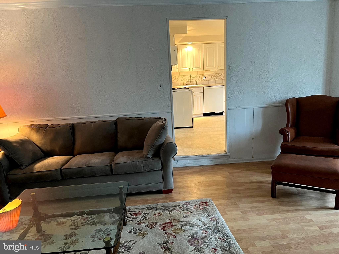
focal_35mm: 26
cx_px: 170
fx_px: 255
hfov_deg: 67.3
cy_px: 127
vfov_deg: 53.1
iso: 320
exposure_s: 1/60
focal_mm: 5.1
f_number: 1.6
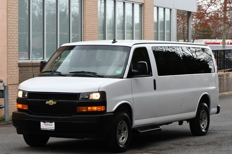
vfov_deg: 13.0
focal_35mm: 105
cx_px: 116
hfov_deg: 19.5
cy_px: 77
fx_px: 676
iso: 400
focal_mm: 70
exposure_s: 1/250
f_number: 5.6
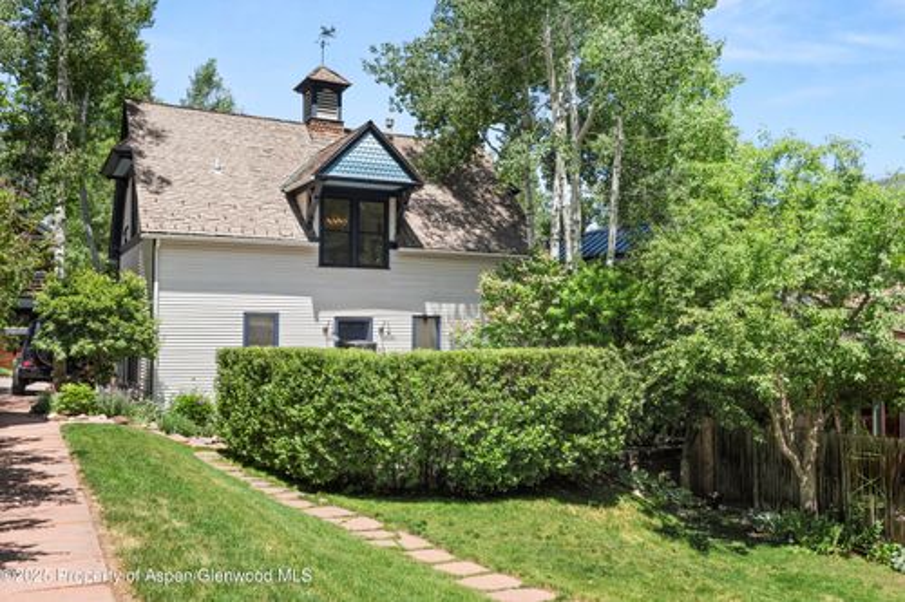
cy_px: 301
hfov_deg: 58.7
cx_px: 452
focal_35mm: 32
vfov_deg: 41.1
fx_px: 804
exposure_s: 1/250
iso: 250
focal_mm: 32
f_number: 8
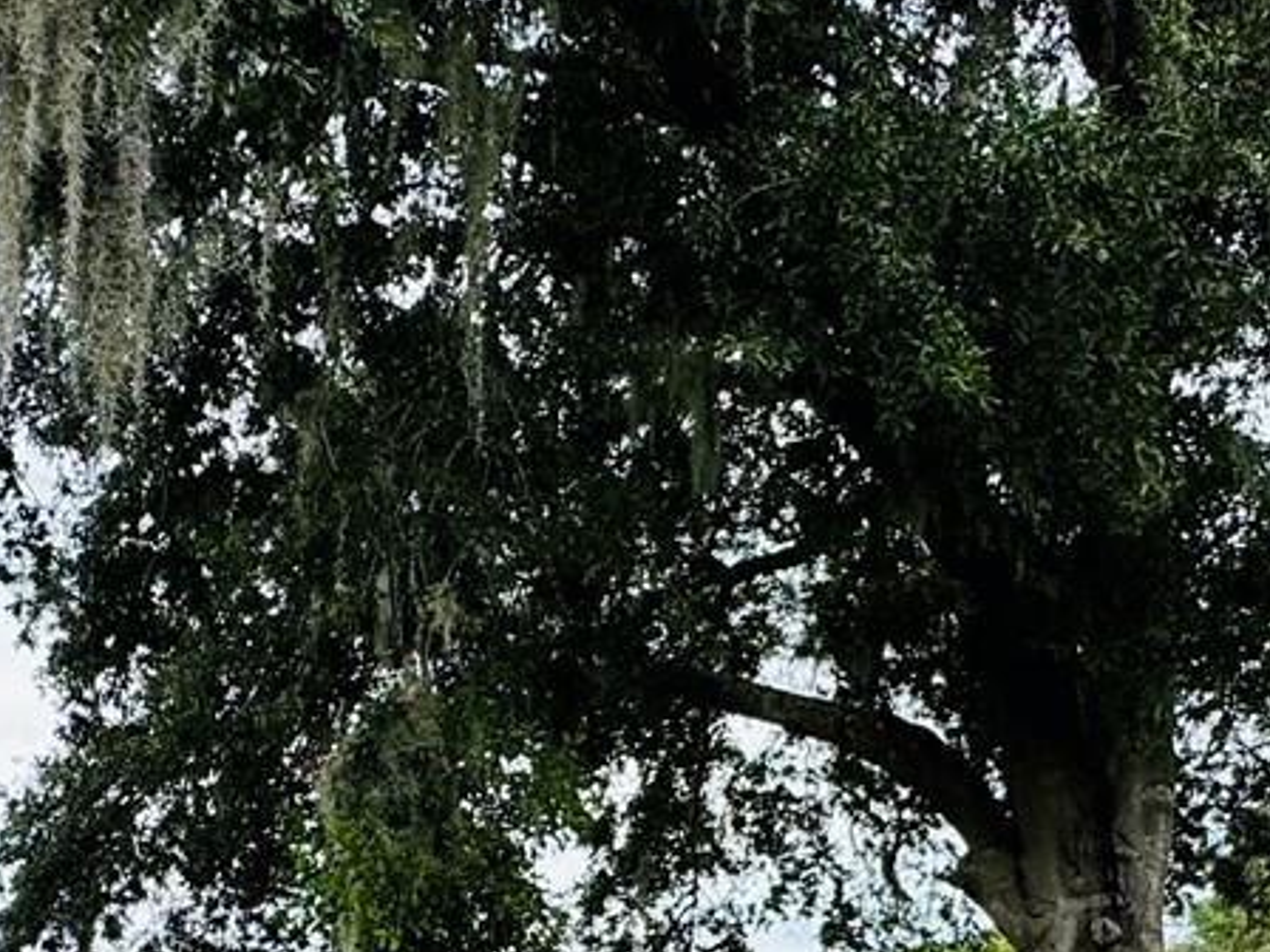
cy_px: 1034
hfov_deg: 38.2
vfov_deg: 26.9
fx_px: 1834
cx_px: 601
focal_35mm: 50
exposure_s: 1/448
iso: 40
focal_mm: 2.22
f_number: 2.2
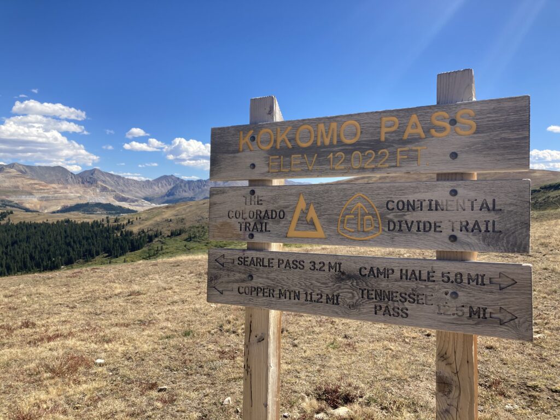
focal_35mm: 28
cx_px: 280
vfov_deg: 49.7
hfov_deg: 63.4
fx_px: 453
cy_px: 210
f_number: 1.8
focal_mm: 3.99
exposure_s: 1/1429
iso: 20
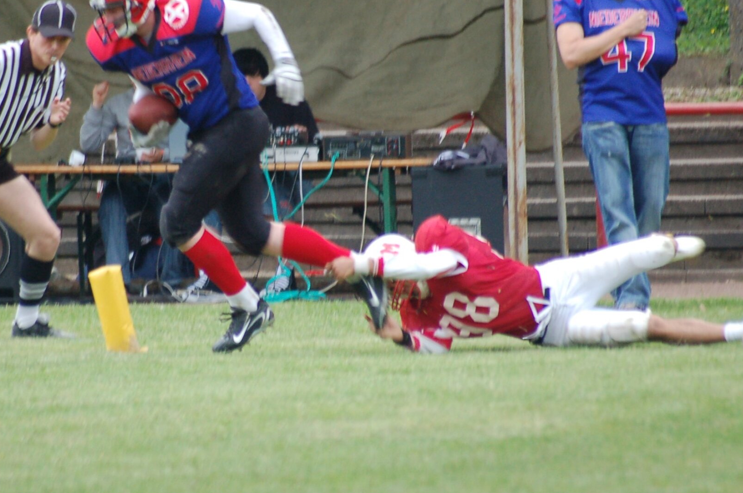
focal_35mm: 614
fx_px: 12651
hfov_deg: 3.4
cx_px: 279
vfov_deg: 2.2
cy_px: 208
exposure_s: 1/200
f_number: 5.6
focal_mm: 300
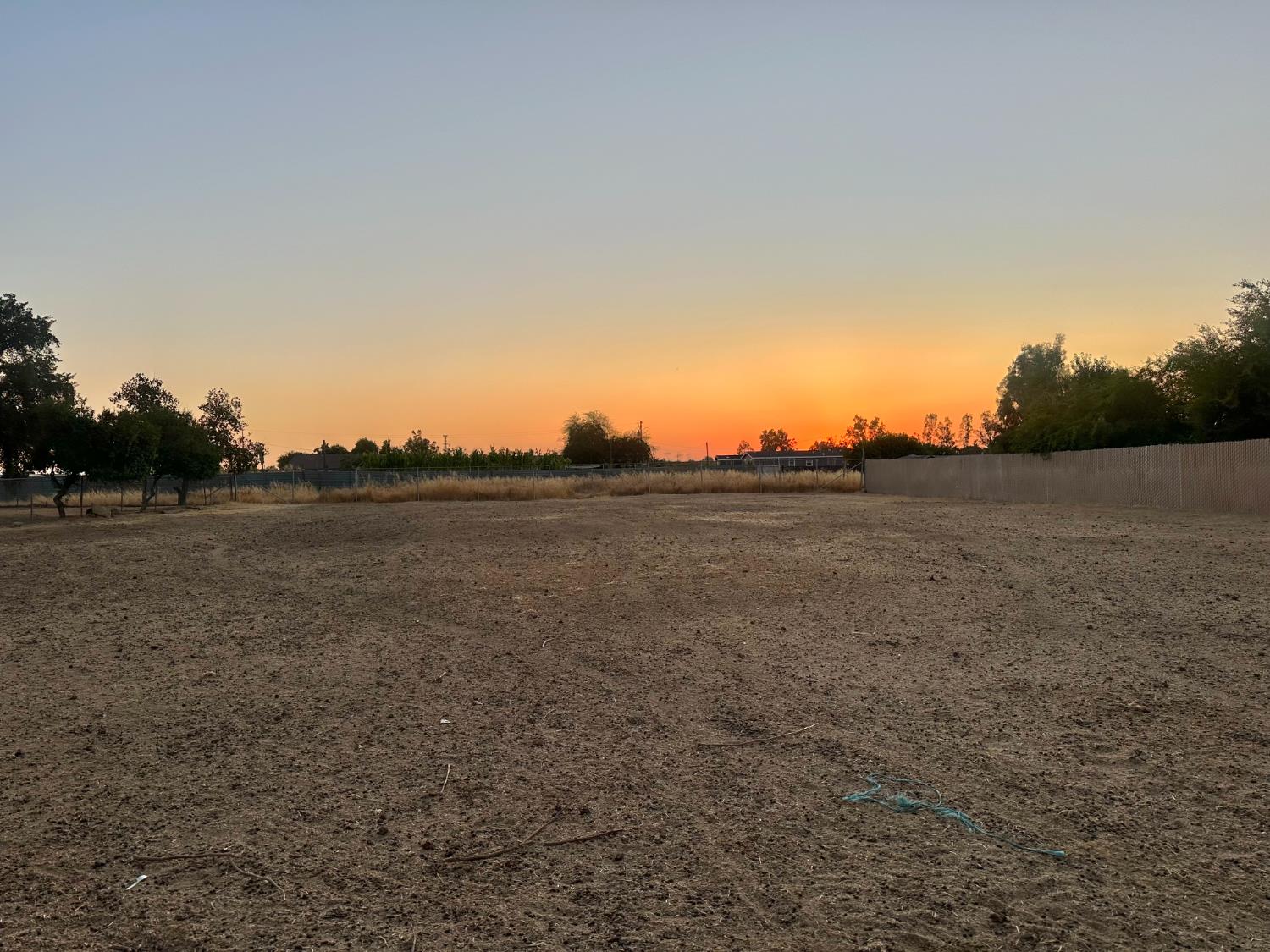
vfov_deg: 56.8
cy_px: 476
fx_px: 881
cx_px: 635
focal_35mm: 24
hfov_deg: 71.6
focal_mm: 6.86
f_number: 1.78
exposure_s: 1/676
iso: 80
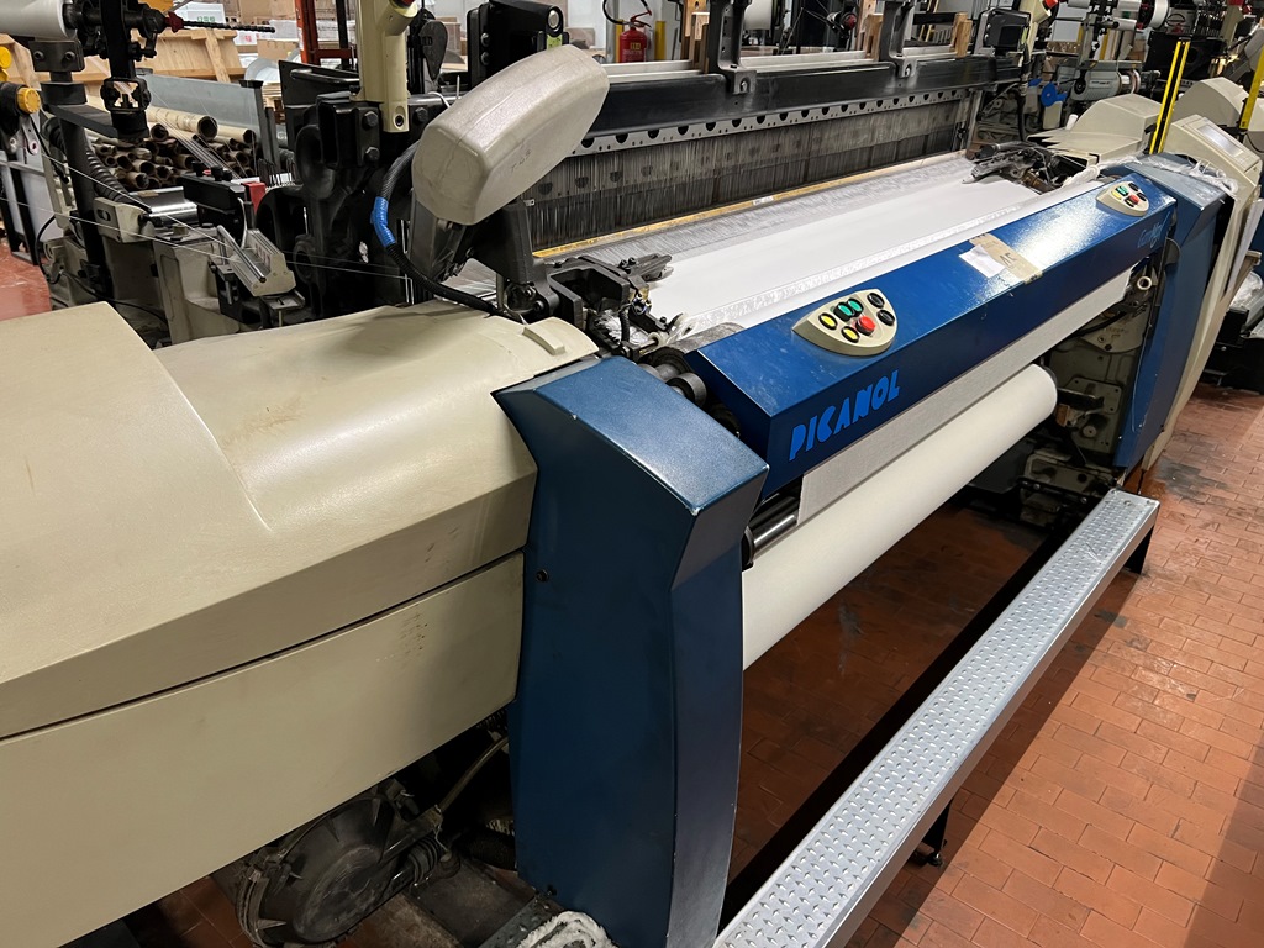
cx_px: 632
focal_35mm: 26
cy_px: 474
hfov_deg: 67.3
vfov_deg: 53.1
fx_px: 949
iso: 125
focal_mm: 5.7
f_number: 1.5
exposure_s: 1/50
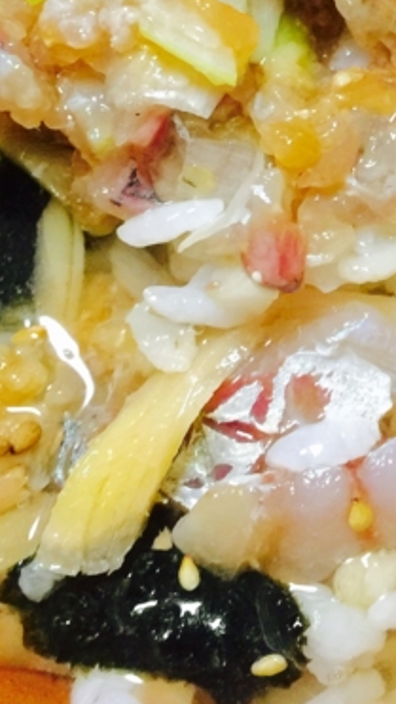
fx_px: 1626
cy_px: 93
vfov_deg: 23.9
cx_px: 546
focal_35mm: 87
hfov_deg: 13.3
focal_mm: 4.15
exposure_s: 1/17
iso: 80
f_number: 2.2
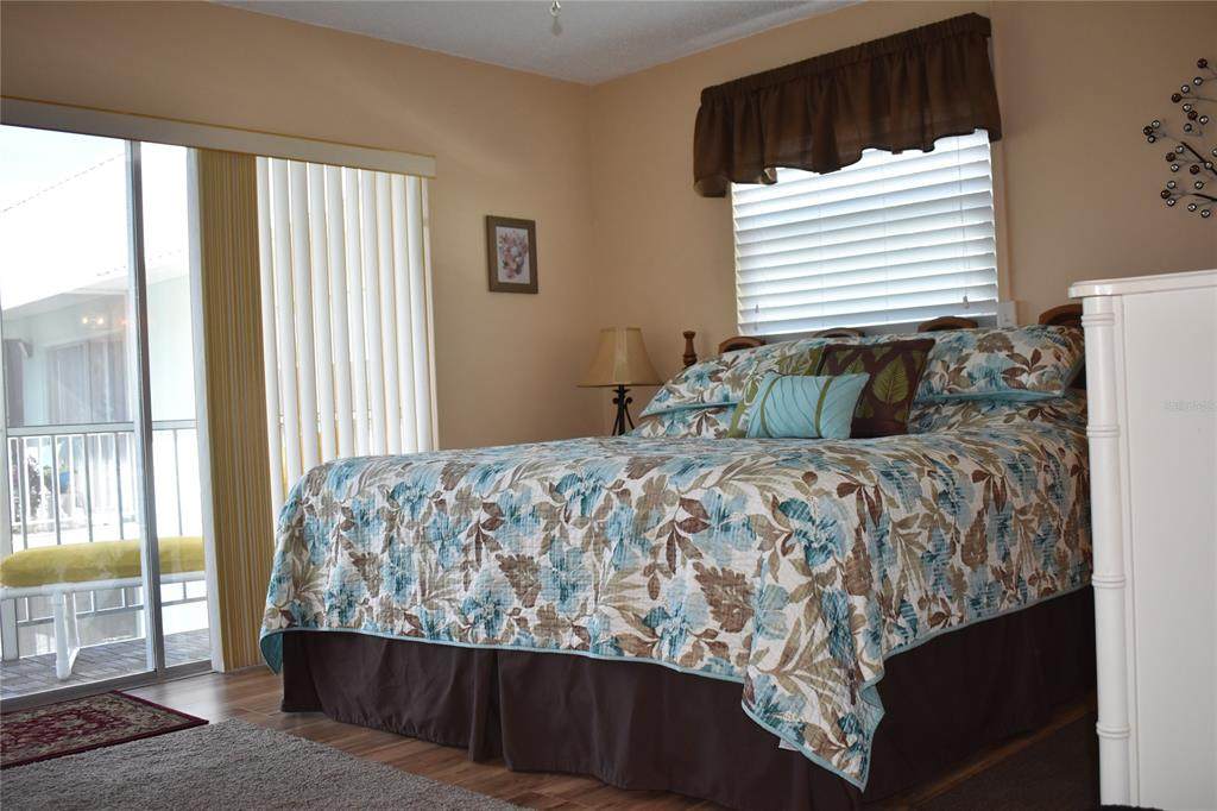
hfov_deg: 55.1
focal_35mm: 34
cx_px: 608
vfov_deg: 38.3
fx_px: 1166
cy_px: 406
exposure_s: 1/200
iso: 800
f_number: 4.5
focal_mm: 23
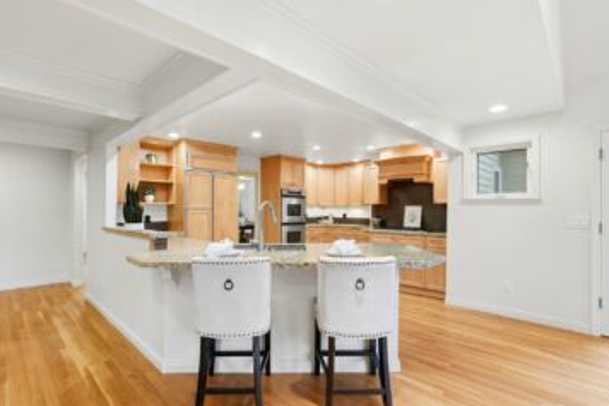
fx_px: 304
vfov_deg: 67.3
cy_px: 208
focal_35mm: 18
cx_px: 293
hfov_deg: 90.0
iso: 400
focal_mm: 16
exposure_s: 1/160
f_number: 9
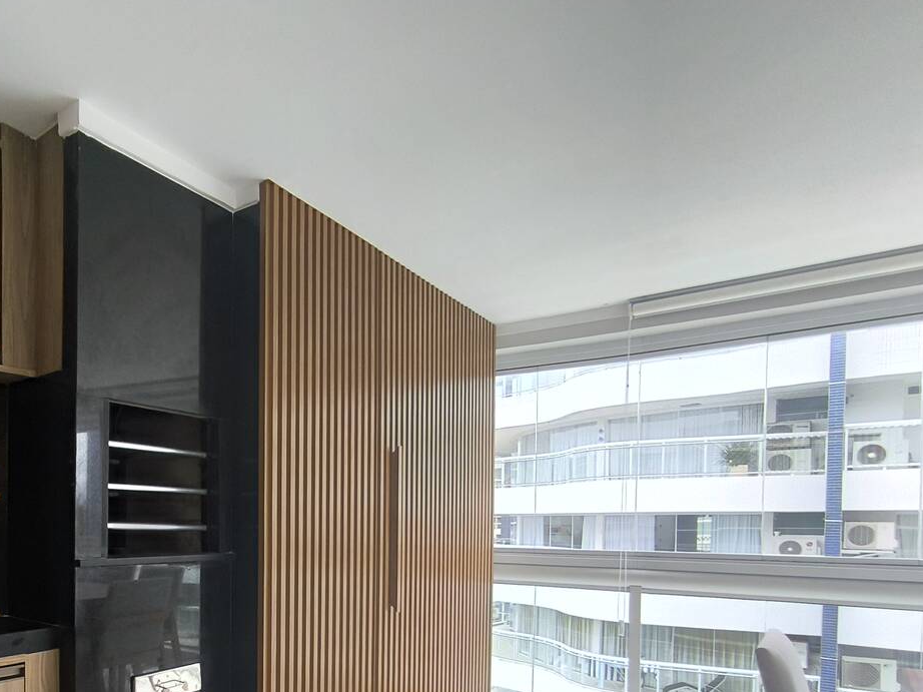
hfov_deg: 65.1
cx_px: 229
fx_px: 666
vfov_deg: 52.1
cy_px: 533
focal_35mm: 25
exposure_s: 1/143
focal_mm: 1.65
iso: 50
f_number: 2.2
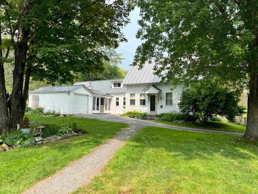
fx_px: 194
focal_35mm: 26
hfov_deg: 67.3
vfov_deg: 53.1
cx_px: 129
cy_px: 97
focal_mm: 5.7
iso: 50
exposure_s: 1/1751
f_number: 1.5
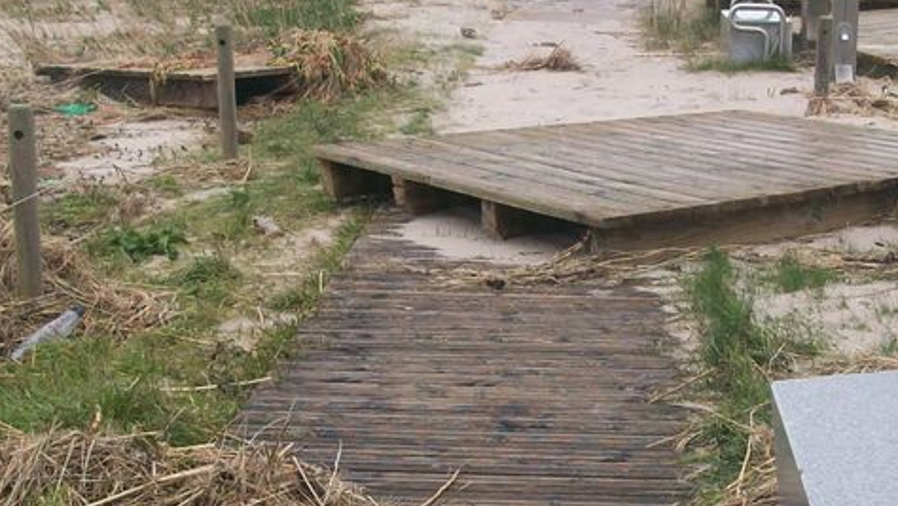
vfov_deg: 15.1
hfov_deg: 26.3
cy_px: 282
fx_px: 1906
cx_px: 629
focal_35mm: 80
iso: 64
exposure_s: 1/334
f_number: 2.8
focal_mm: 5.7
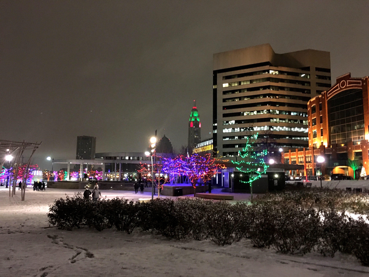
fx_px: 309
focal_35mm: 29
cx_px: 184
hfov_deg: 61.7
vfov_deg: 48.2
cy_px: 138
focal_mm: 4.15
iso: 400
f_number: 2.2
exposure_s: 1/15
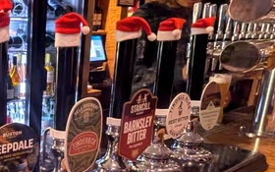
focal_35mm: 36
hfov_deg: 42.9
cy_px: 123
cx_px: -24
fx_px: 270
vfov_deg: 34.8
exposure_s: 1/25
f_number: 2.2
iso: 399
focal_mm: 1.95
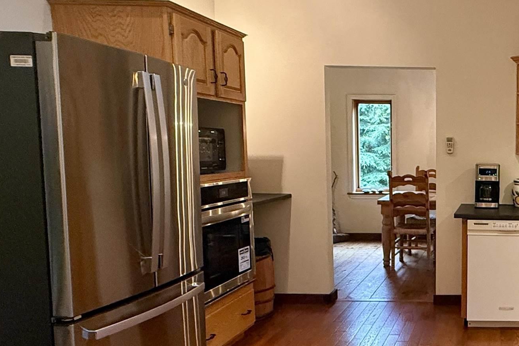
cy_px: 195
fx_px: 490
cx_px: 508
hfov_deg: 47.3
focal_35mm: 34
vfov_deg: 38.8
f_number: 2.2
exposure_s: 1/60
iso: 500
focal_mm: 2.22
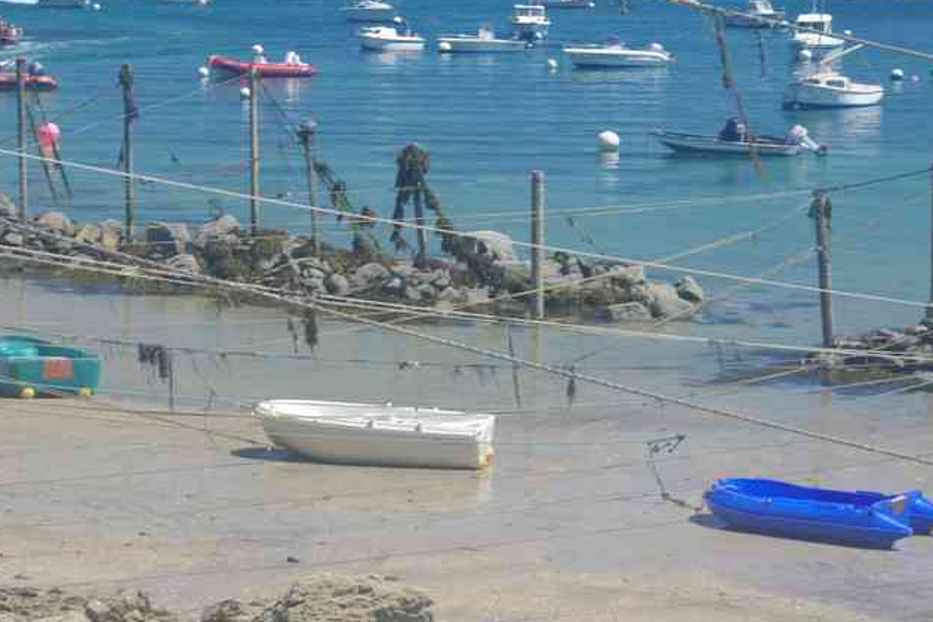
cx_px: 221
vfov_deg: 11.5
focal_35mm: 119
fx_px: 3084
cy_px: 249
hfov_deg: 17.1
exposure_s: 1/80
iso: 200
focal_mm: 50
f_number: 11
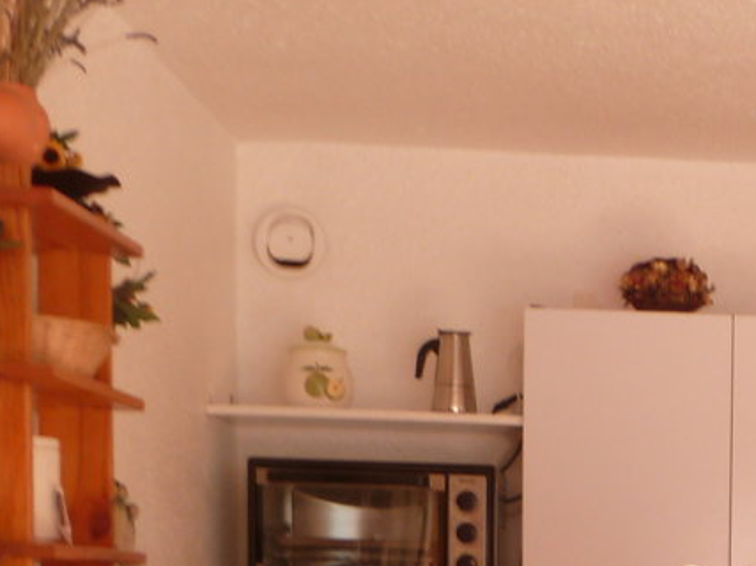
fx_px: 2293
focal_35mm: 105
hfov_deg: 17.2
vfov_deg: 13.1
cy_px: 916
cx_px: 1080
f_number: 3.3
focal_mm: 5
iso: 80
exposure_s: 1/30
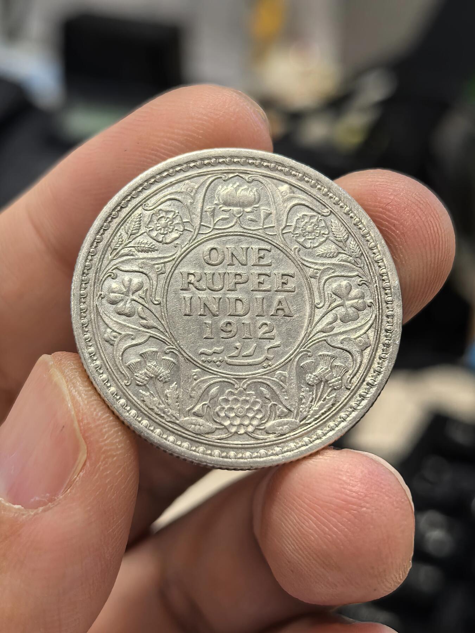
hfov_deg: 27.0
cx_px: 238
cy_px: 316
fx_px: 988
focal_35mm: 54
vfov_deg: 35.5
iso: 250
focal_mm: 6.98
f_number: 2
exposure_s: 1/100
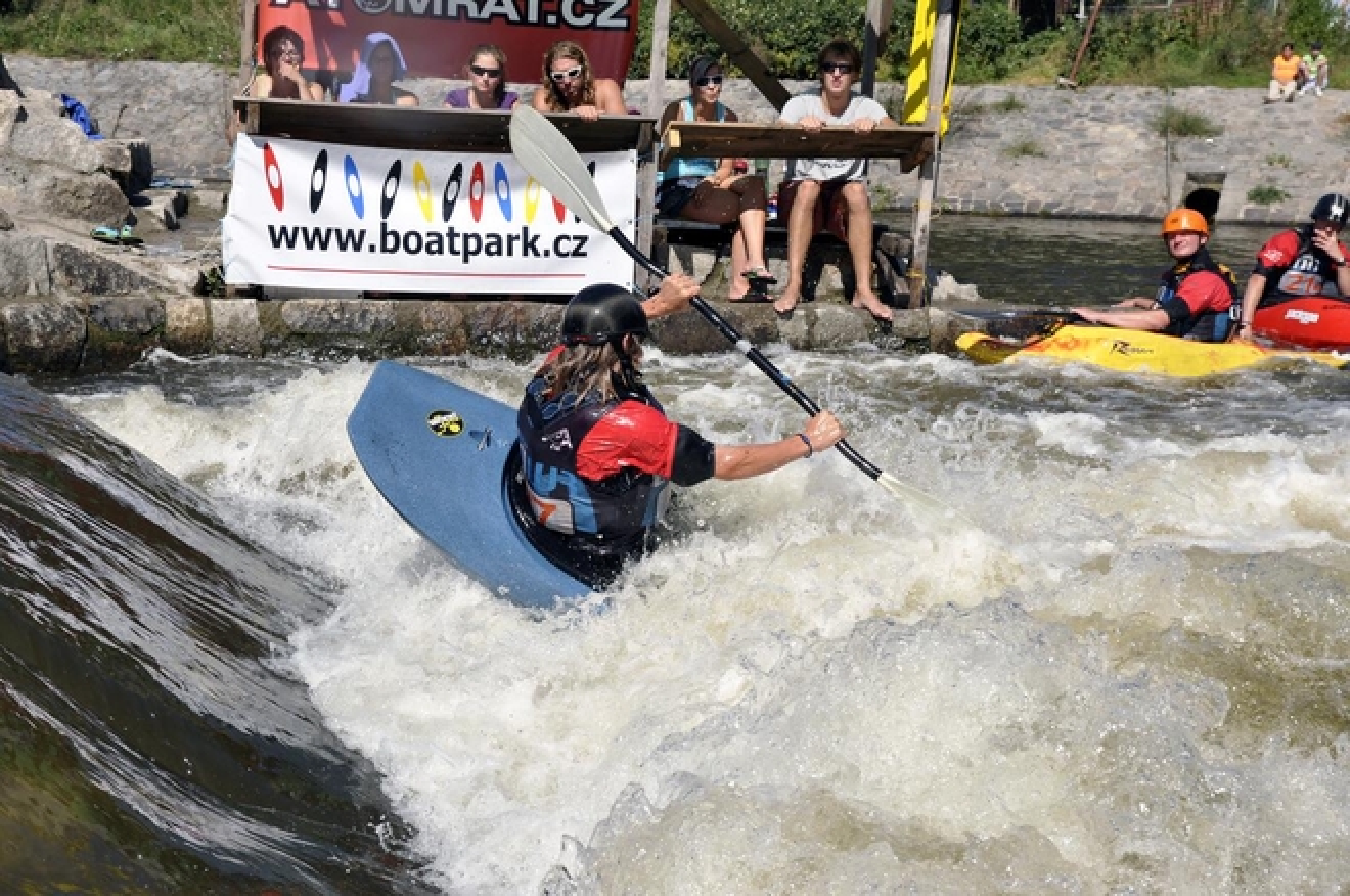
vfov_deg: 28.0
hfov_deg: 41.2
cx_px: 675
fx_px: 1797
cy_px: 448
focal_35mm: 48
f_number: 7.1
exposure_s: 1/800
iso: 200
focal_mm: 32
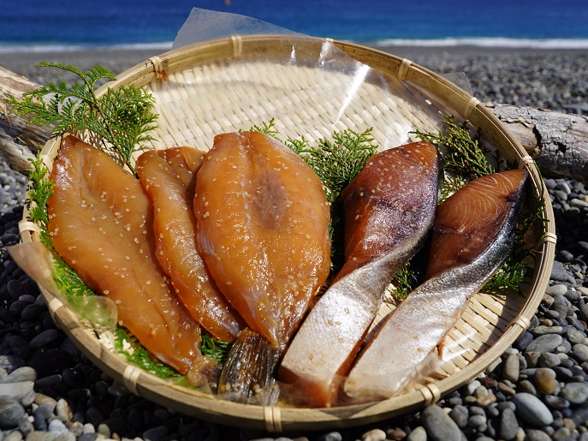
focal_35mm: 29
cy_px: 225
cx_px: 293
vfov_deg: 48.9
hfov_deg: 62.4
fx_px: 485
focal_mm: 17
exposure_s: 1/1250
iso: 100
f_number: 5
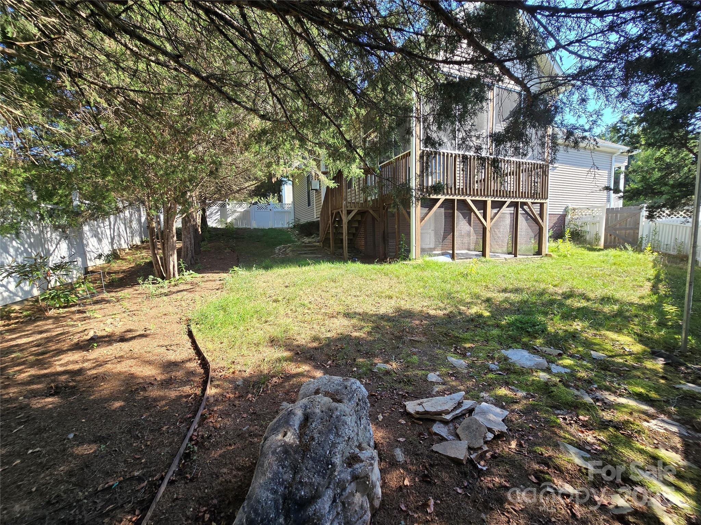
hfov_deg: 106.2
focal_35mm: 13
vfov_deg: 89.9
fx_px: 263
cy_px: 262
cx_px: 350
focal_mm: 2.2
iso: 50
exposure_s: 1/336
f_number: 2.2
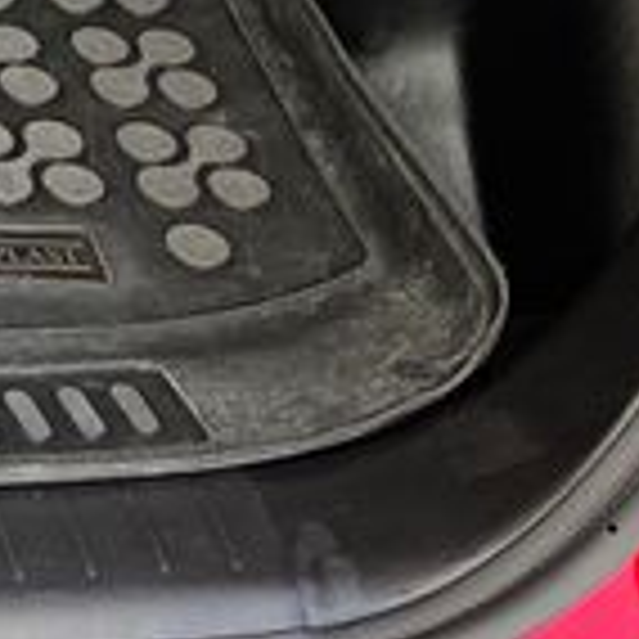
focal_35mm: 166
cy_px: -724
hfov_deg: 9.3
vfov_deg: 9.7
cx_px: -963
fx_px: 3467
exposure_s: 1/122
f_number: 1.6
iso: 80
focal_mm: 5.1
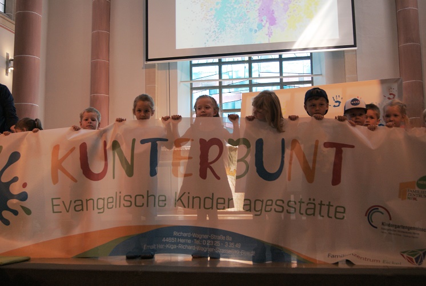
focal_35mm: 39
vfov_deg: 34.3
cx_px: 213
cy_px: 143
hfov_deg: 49.5
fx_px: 462
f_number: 4.5
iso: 200
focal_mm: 26
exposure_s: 1/50
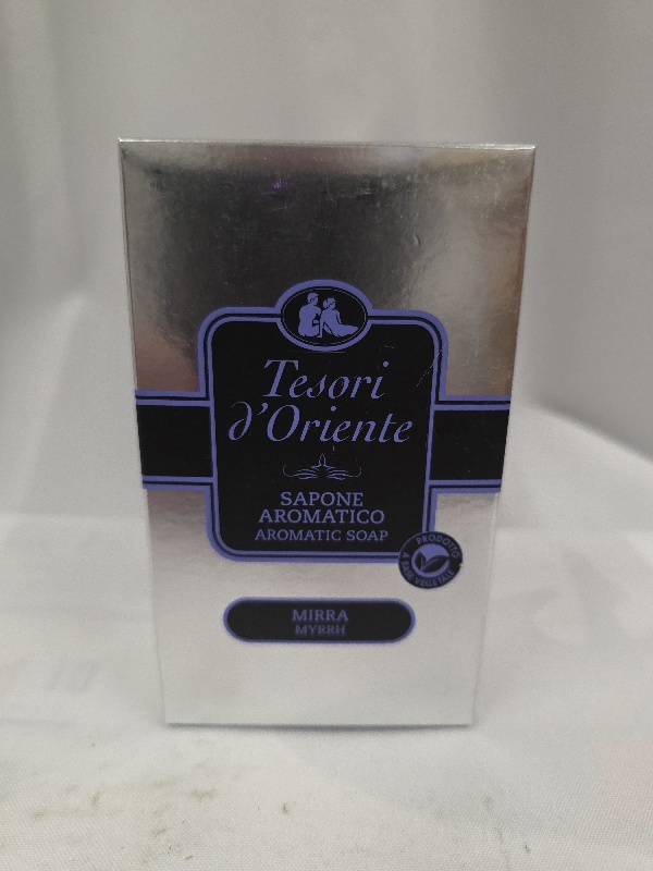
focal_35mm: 23
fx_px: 578
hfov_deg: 58.9
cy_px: 436
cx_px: 326
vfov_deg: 73.9
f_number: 1.7
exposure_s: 1/101
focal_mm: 6.3
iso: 320
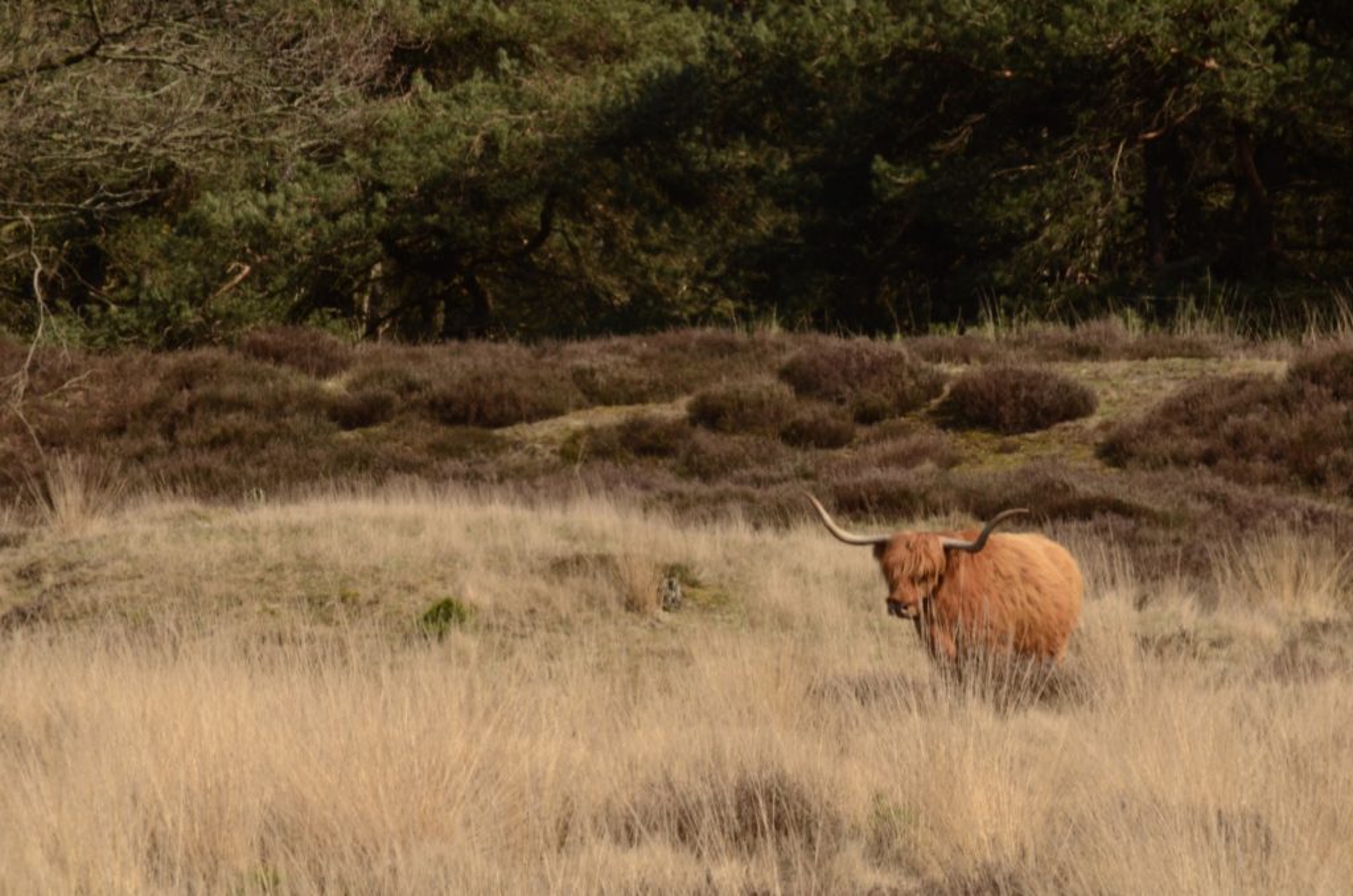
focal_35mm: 450
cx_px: 676
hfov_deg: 4.6
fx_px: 16876
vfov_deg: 3.0
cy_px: 448
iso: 320
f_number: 29
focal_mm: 300
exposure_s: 1/50
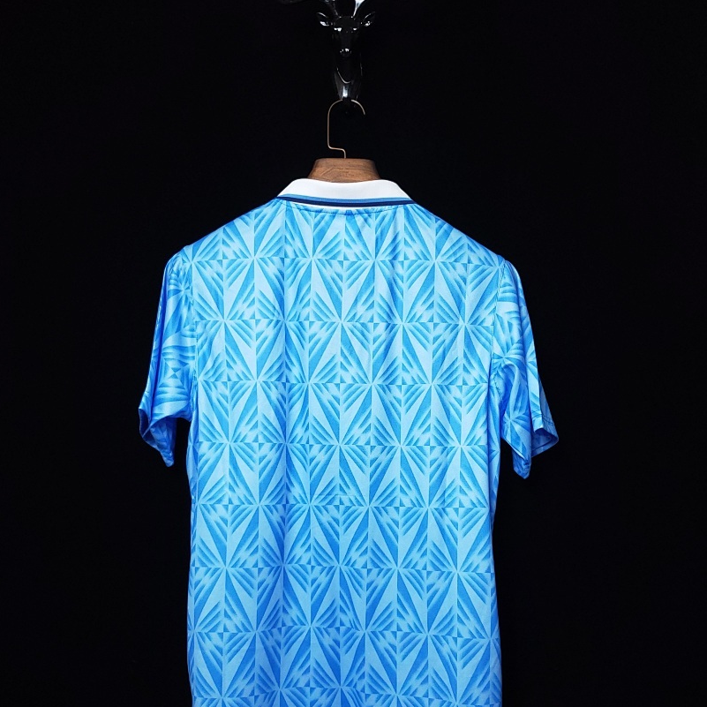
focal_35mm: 31
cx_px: 351
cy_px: 462
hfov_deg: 52.5
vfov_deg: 51.7
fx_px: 716
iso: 160
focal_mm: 4.3
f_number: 1.5
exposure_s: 1/50
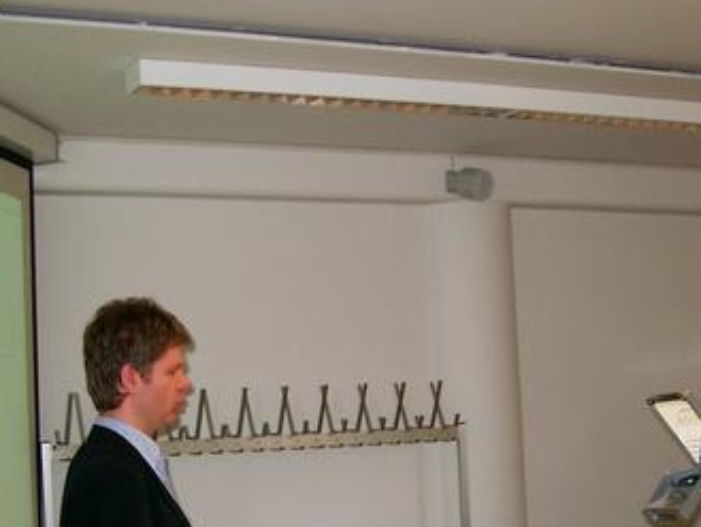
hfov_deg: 26.9
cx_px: 447
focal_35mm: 72
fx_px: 1459
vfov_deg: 20.3
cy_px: 412
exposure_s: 1/60
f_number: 2.6
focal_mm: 7.6
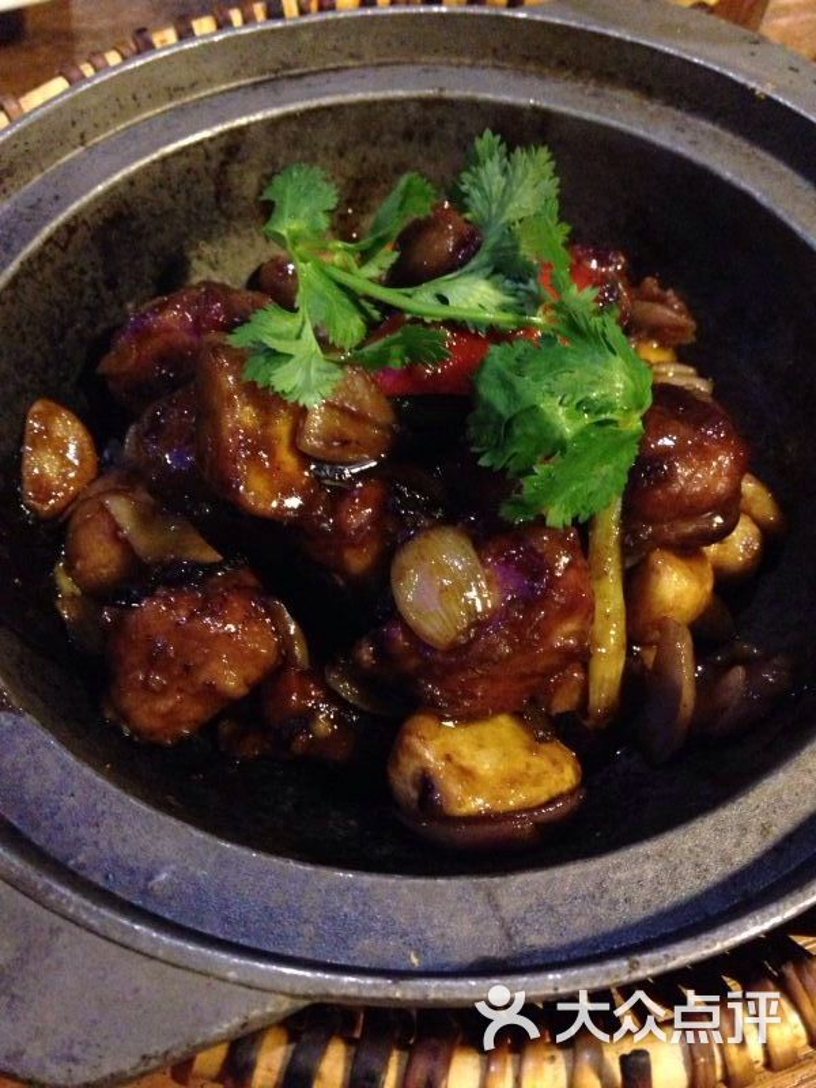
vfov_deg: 55.4
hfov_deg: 42.9
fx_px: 1037
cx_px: 408
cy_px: 544
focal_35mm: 33
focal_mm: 4.12
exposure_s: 1/15
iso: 800
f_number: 2.4
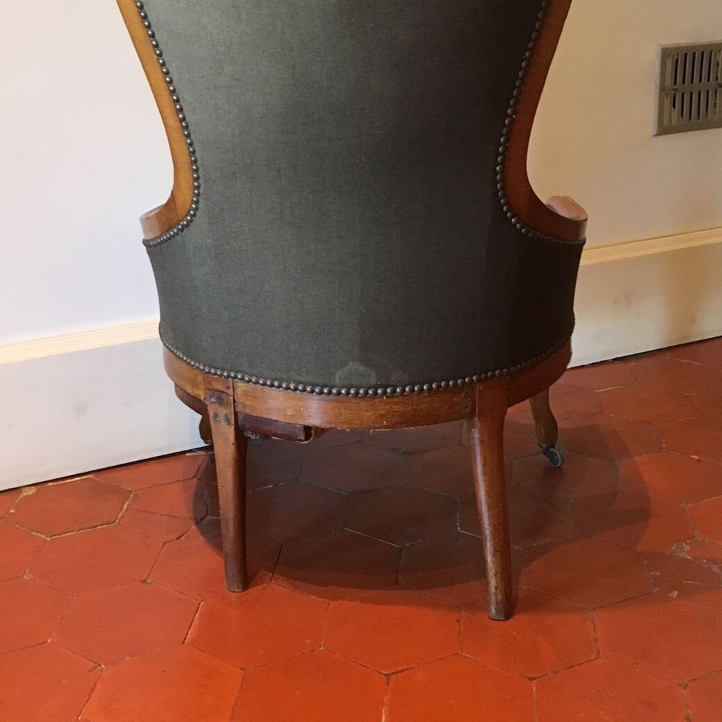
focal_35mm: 50
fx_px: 1180
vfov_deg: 33.8
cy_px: 257
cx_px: 370
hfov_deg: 34.0
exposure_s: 1/20
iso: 200
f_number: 2.2
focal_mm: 4.15
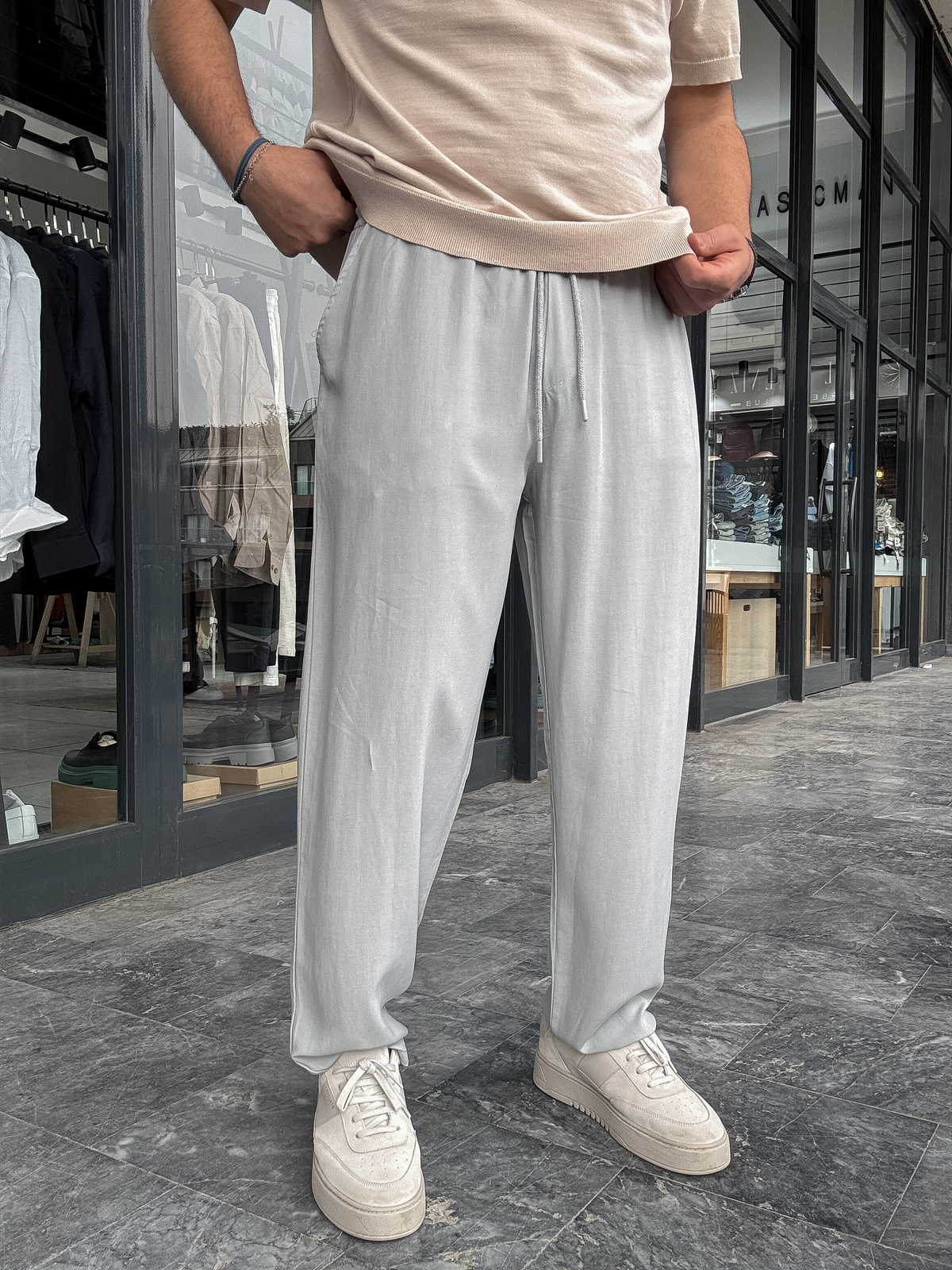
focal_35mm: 30
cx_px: 476
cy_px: 635
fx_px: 1100
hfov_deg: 46.8
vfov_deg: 60.0
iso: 20
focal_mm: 2.69
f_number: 1.9
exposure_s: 1/160
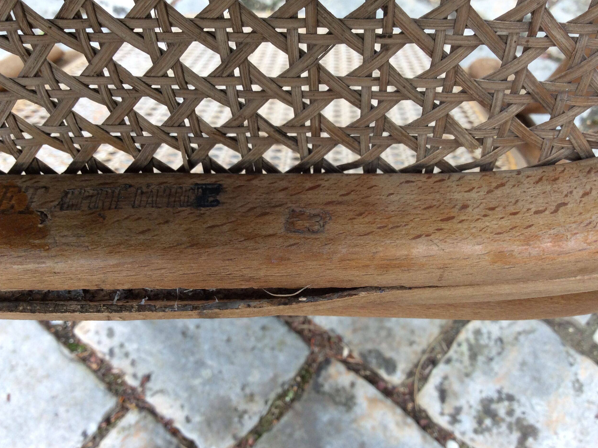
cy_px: 220
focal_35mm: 33
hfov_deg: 55.4
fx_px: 570
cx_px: 298
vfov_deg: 42.9
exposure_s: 1/100
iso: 64
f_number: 2.4
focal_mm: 3.3
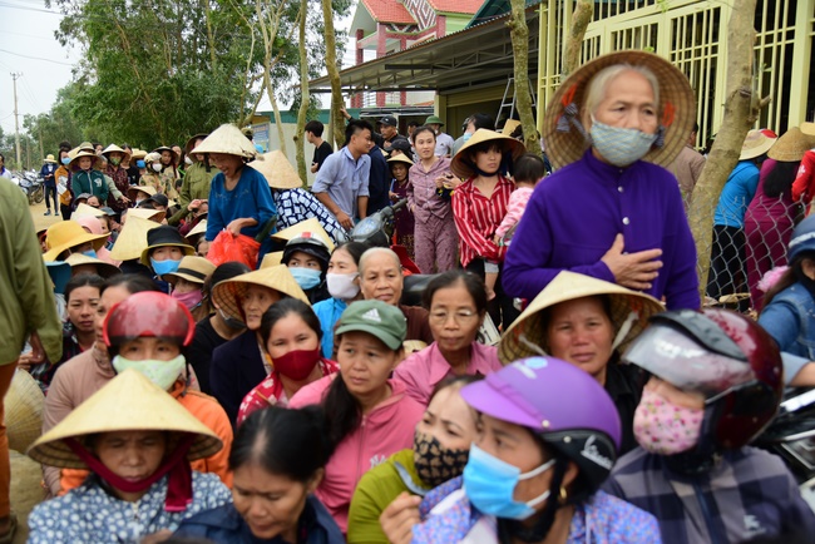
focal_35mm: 32
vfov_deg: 41.2
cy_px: 272
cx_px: 408
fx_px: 725
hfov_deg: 58.7
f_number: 4
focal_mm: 32
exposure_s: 1/640
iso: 500
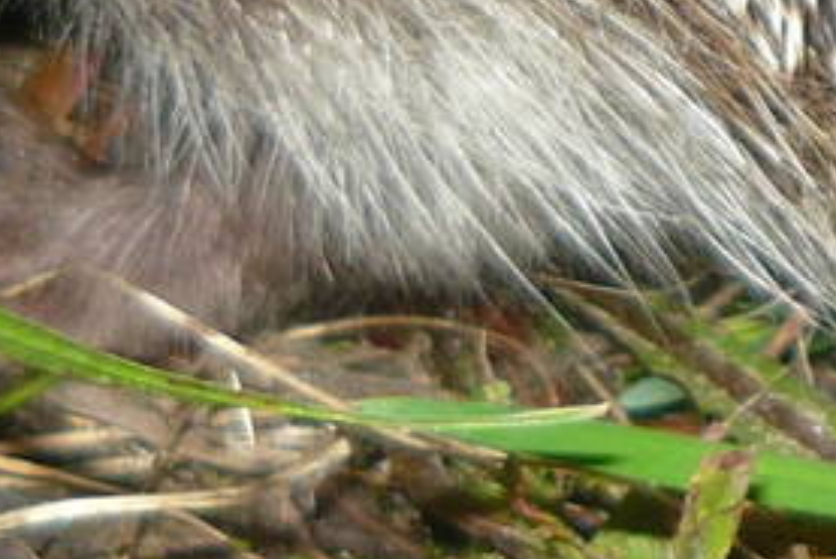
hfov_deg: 10.3
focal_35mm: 198
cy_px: -372
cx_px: 942
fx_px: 4600
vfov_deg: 6.8
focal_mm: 5.5
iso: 100
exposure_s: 1/30
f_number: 2.8
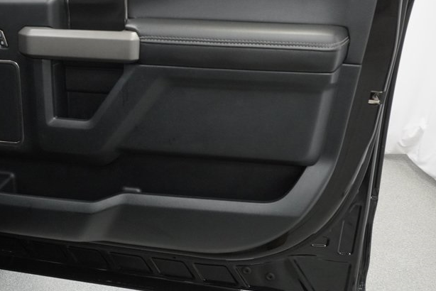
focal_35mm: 40
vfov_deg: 33.4
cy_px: 125
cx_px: 124
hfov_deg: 47.1
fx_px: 485
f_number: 5.6
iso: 1600
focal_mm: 16
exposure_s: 1/80
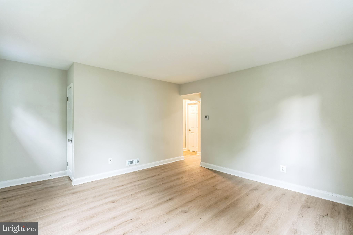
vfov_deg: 73.7
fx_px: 157
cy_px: 118
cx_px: 176
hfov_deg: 96.7
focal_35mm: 16
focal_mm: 16
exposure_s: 1/10
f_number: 8
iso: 500
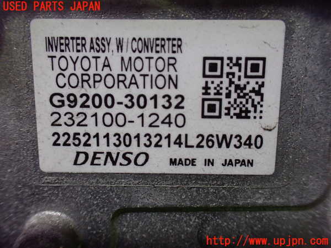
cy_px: 124
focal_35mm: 30
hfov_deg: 60.0
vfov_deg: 46.8
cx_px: 166
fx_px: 287
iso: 800
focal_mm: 5.4
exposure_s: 1/50
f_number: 2.3
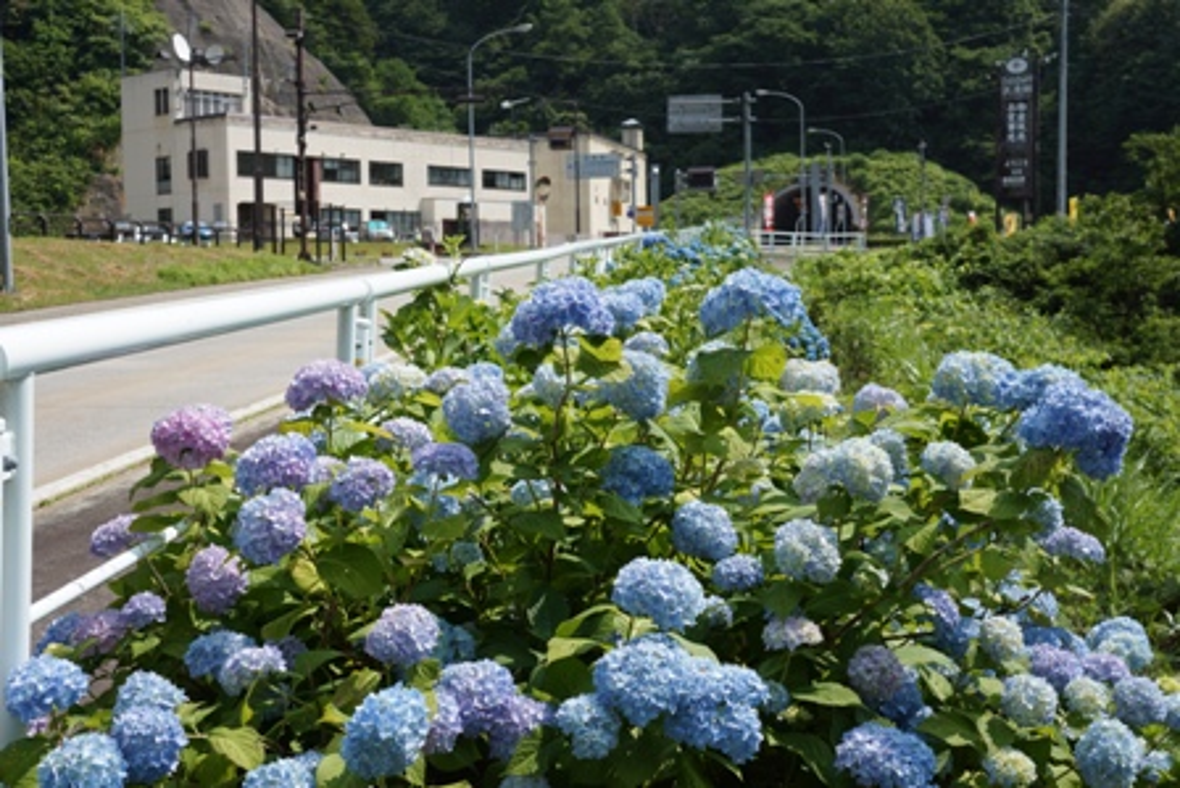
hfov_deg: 42.7
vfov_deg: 29.3
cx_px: 590
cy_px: 394
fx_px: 1508
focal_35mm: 46
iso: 100
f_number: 8
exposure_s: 1/250
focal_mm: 31
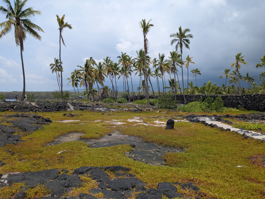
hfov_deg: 65.3
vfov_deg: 51.4
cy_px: 100
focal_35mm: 27
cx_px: 132
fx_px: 207
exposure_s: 1/4673
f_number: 1.73
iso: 57
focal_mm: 4.38
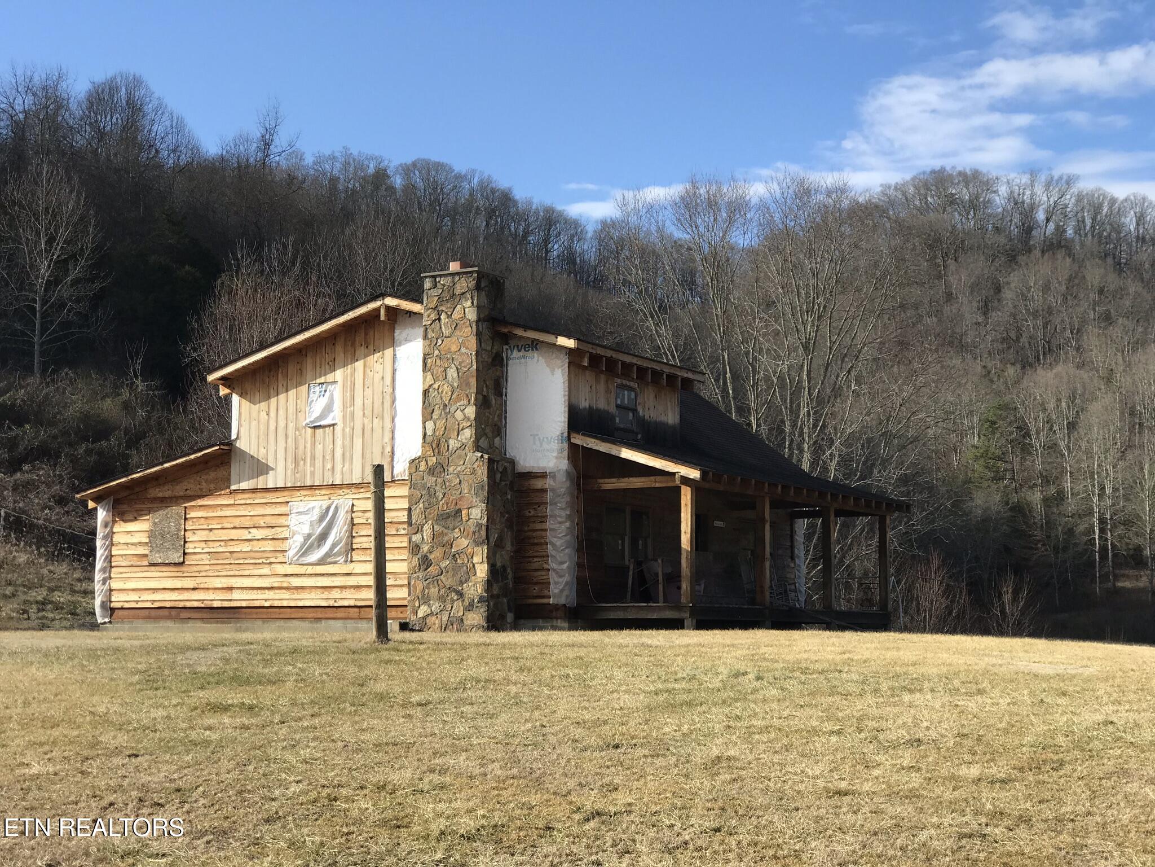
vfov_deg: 25.7
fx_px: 1902
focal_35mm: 57
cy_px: 434
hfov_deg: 33.8
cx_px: 578
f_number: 2.8
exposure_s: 1/618
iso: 20
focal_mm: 6.6
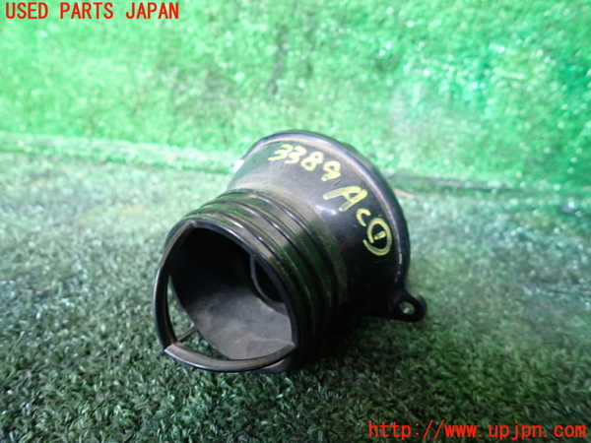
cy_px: 222
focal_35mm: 25
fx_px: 427
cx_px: 296
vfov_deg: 54.9
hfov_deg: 69.4
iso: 320
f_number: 2
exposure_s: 1/30
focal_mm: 4.5
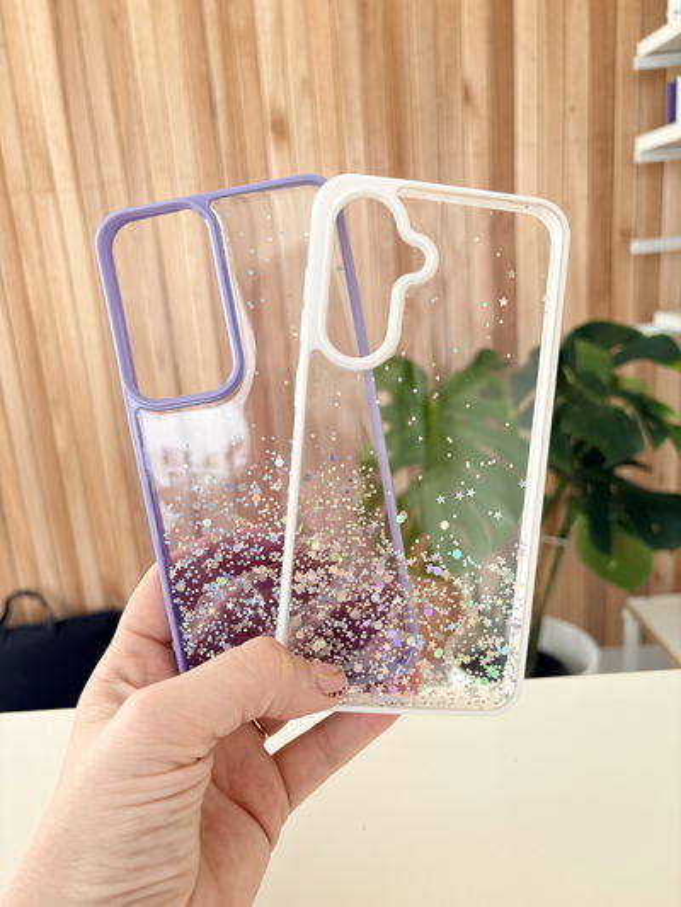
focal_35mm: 26
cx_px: 340
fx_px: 682
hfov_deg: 53.1
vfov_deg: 67.3
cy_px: 454
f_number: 1.6
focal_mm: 5.96
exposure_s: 1/121
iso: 50
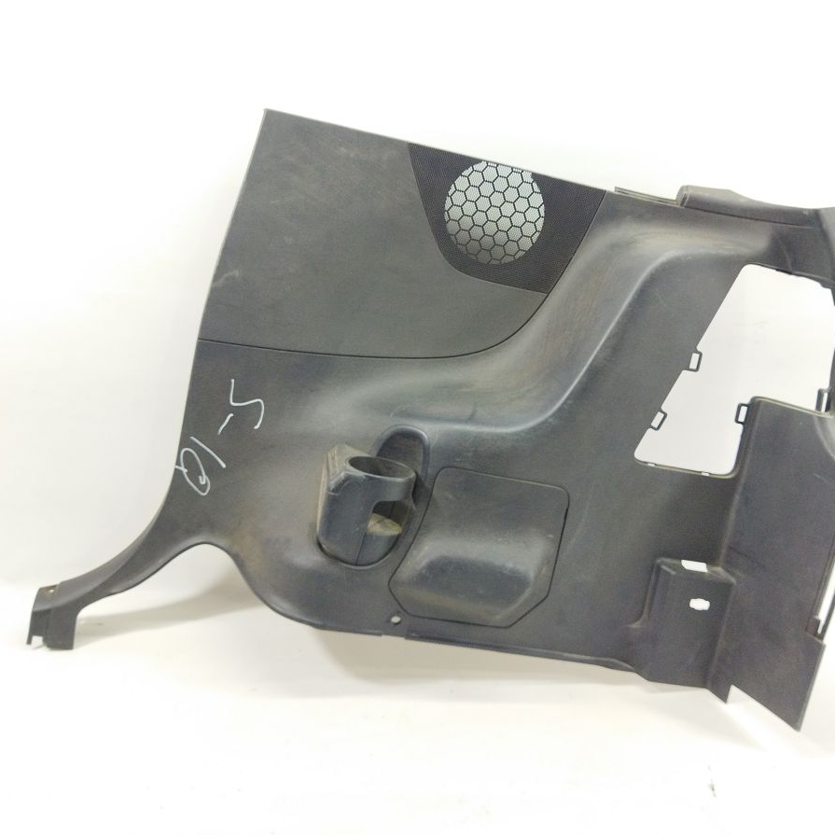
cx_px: 479
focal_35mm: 32
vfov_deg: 51.1
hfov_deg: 50.9
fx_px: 873
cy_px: 419
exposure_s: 1/100
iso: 197
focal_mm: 4.71
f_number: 1.79
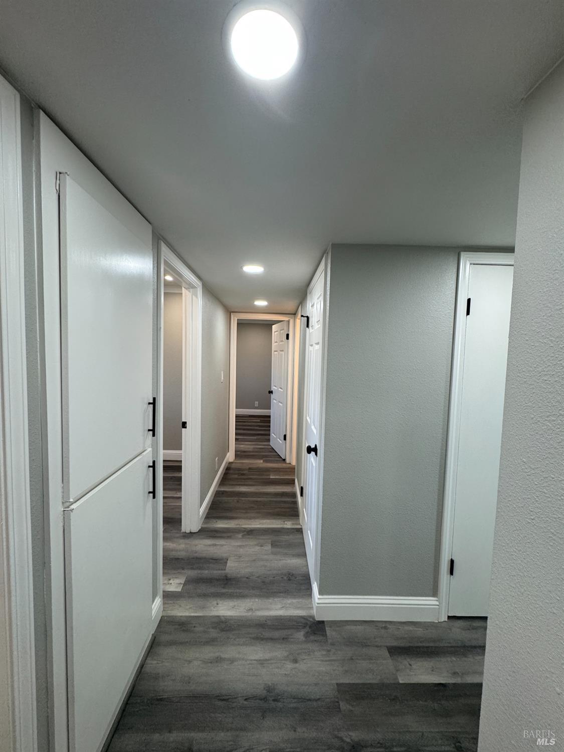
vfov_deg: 102.1
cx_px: 282
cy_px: 376
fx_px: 304
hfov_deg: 85.7
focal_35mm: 14
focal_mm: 2.22
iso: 160
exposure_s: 1/120
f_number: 2.2
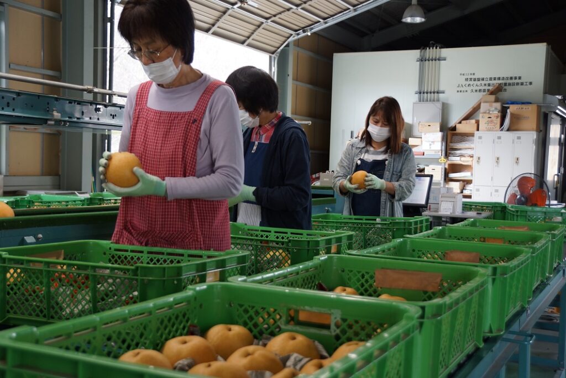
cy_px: 189
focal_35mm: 45
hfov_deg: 43.6
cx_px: 283
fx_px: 708
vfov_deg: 29.9
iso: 250
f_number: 4
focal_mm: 30
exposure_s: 1/60
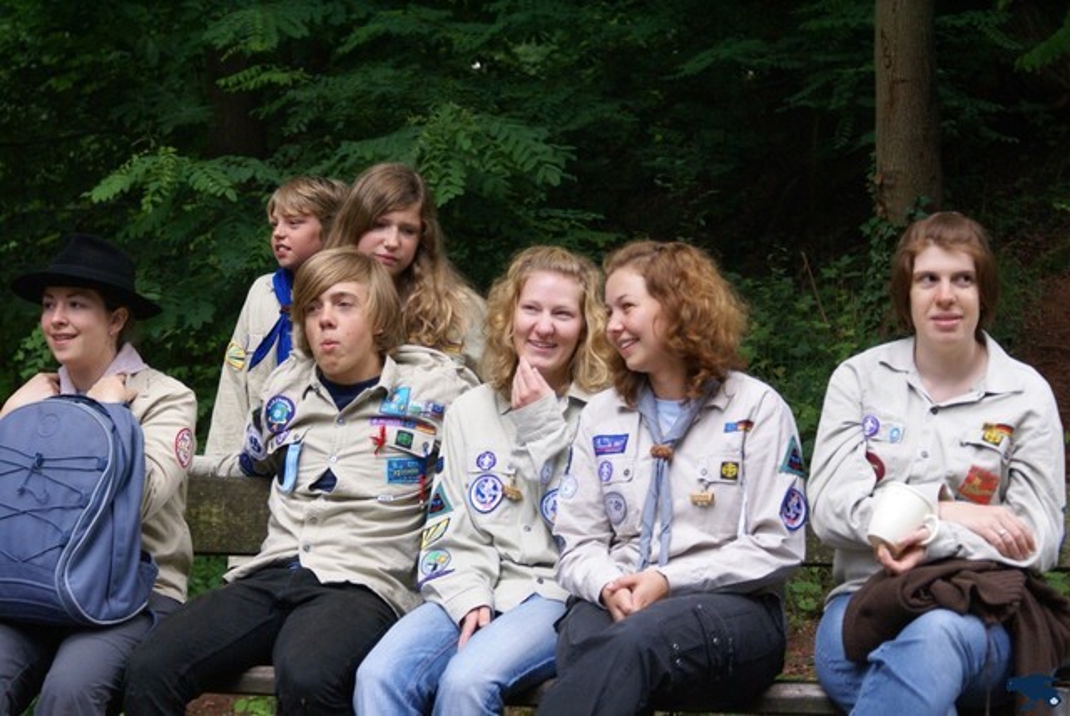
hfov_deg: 19.4
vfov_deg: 13.1
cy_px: 358
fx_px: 3124
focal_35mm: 105
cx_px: 535
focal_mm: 70
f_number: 5.6
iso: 800
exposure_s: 1/250
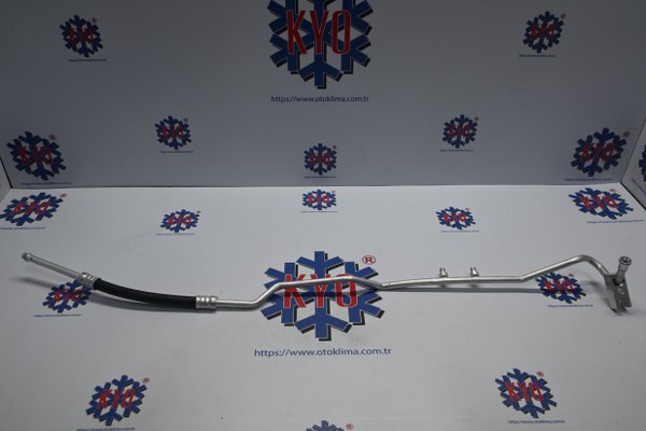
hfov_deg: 61.9
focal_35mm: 30
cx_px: 323
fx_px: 538
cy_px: 216
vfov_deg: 43.6
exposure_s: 1/160
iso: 400
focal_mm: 20
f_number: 3.8
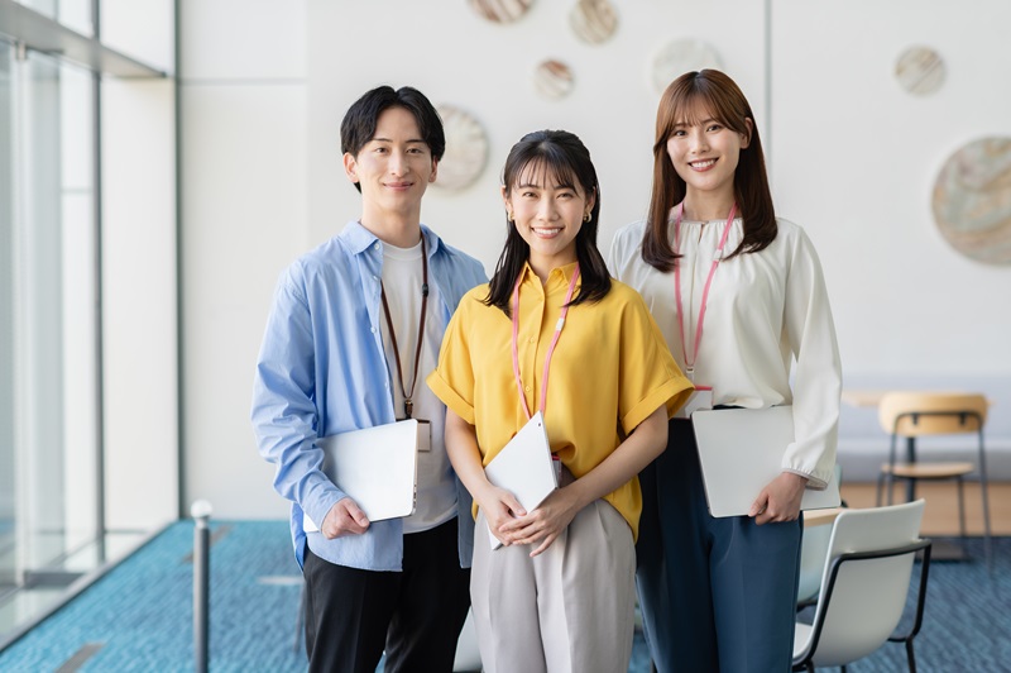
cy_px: 336
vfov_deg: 16.0
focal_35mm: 85
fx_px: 2385
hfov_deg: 23.9
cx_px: 506
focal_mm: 85
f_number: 2.8
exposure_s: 1/160
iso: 100
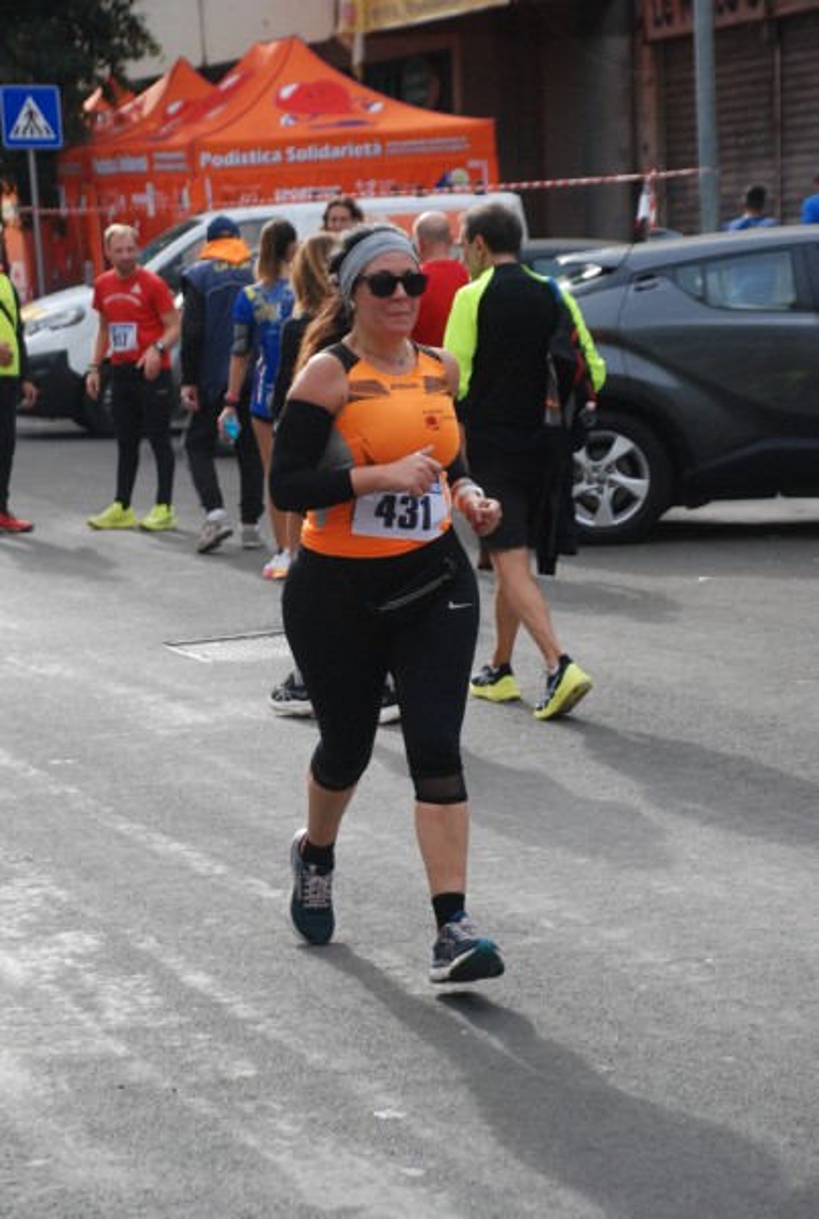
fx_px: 3564
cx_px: 410
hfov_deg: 13.1
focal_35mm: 105
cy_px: 610
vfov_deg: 19.4
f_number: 5.6
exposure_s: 1/800
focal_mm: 70
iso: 1000
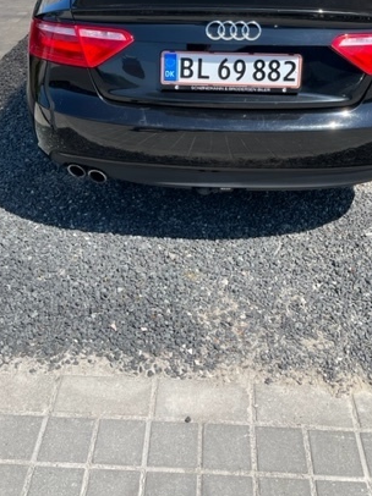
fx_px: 588
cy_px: 120
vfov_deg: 44.2
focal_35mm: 41
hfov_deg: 35.1
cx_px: 195
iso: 50
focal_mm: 5.1
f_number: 1.6
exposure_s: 1/2137
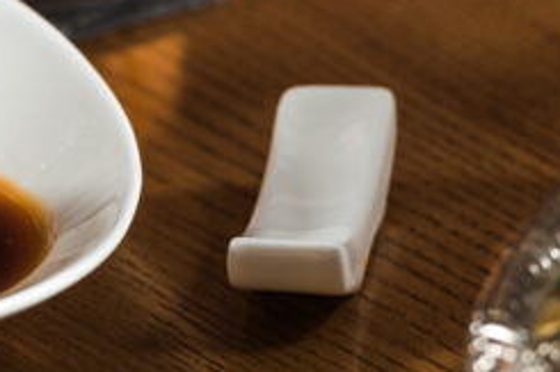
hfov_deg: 2.6
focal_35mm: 794
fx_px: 12342
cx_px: -398
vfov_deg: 1.7
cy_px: -124
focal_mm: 190
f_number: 5.6
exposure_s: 1/200
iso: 160
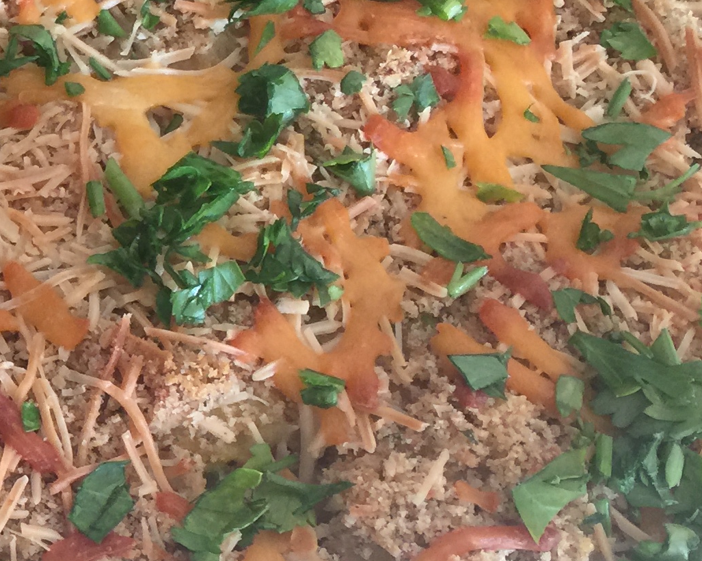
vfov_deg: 17.0
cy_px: 376
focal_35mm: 90
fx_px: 1869
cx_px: -243
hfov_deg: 19.4
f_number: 2.2
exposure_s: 1/15
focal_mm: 4.15
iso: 50
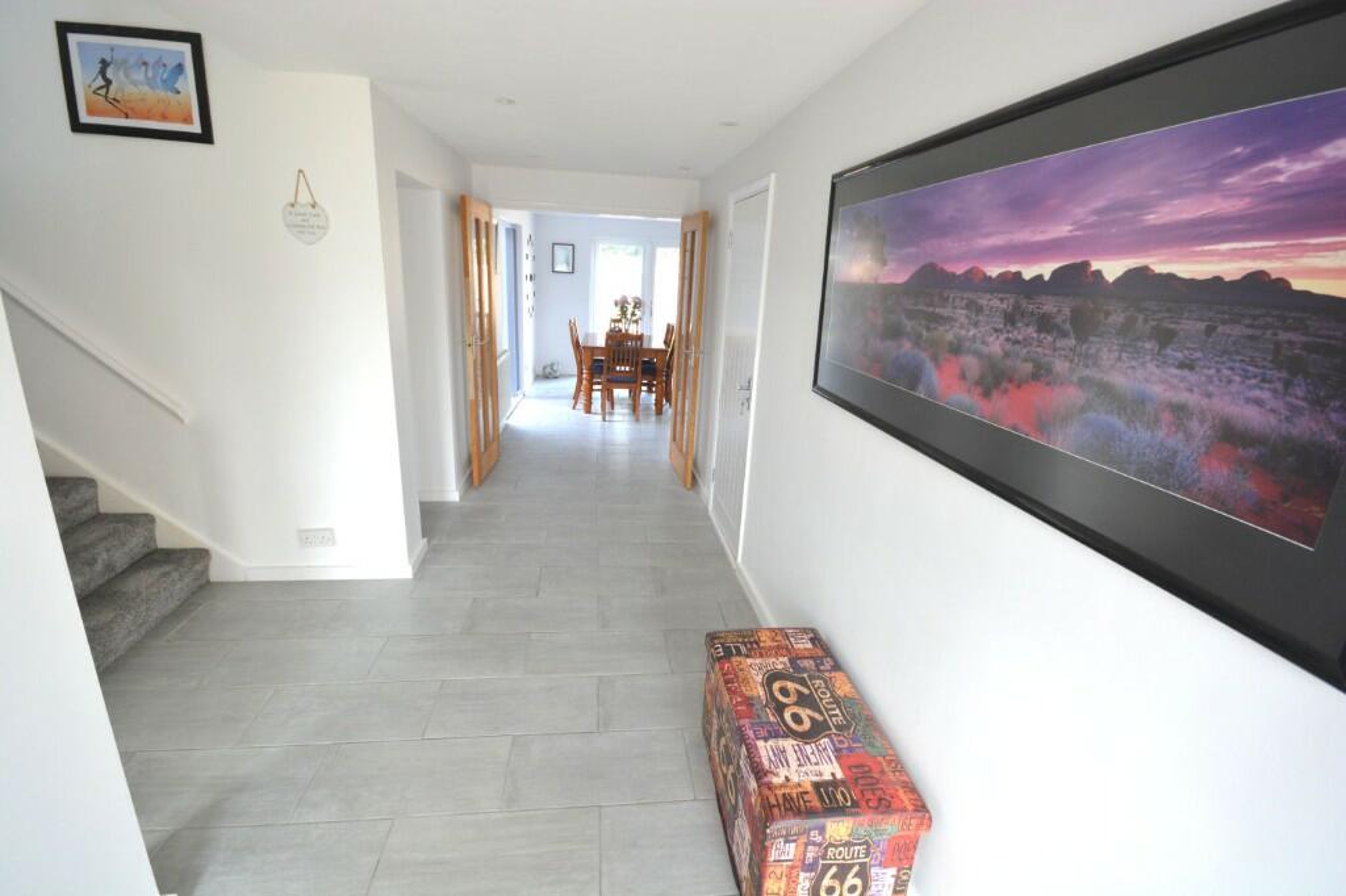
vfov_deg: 77.3
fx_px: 561
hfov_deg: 100.4
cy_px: 448
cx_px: 673
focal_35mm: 15
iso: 400
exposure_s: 1/20
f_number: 8
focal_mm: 10
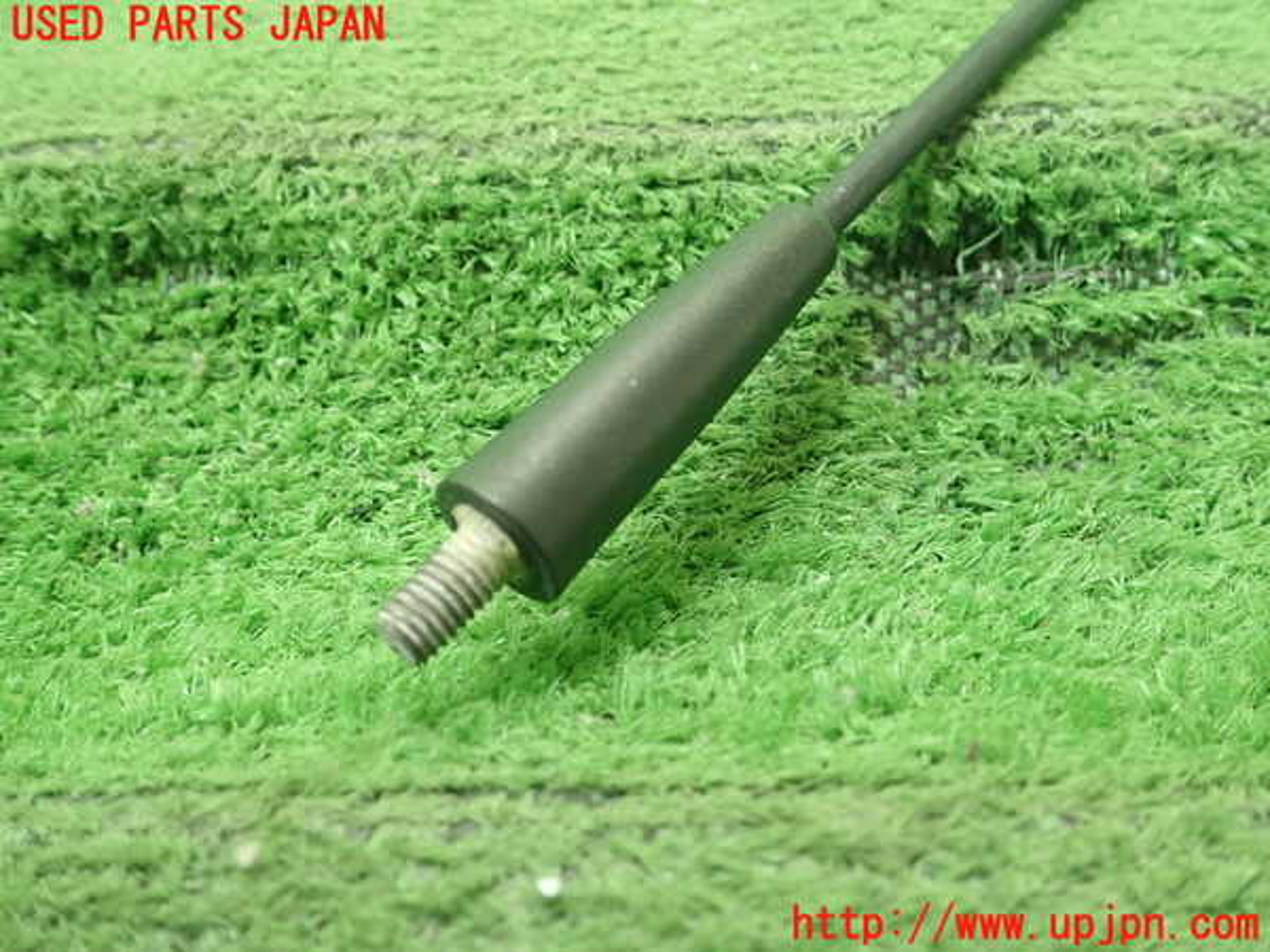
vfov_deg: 46.8
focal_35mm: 30
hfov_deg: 60.0
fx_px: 1101
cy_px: 476
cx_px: 635
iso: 400
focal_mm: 5.5
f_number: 2.3
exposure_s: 1/125
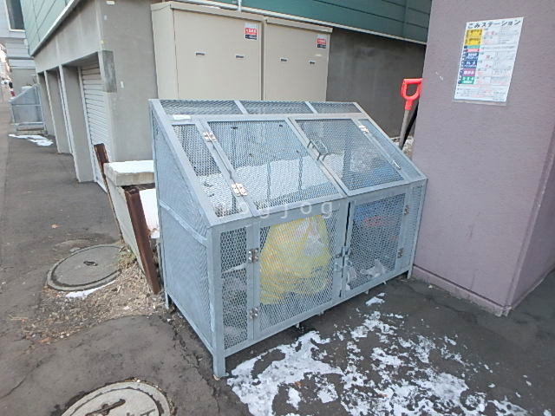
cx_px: 278
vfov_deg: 63.4
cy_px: 208
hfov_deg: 79.0
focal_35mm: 21
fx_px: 337
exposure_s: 1/30
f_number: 3.5
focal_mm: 3.7
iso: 250
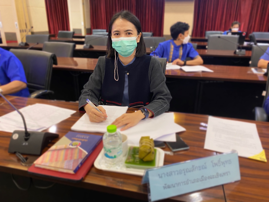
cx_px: 134
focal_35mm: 26
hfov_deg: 67.3
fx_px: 202
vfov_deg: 53.1
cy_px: 101
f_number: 1.8
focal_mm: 4.25
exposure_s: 1/50
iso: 250
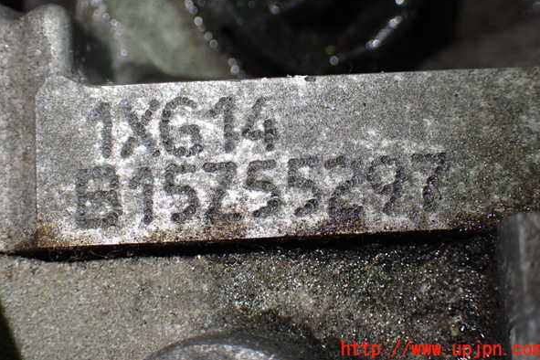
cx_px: 273
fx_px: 855
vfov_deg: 23.8
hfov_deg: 35.1
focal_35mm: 57
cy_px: 155
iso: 800
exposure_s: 1/160
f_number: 3.3
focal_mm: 9.65
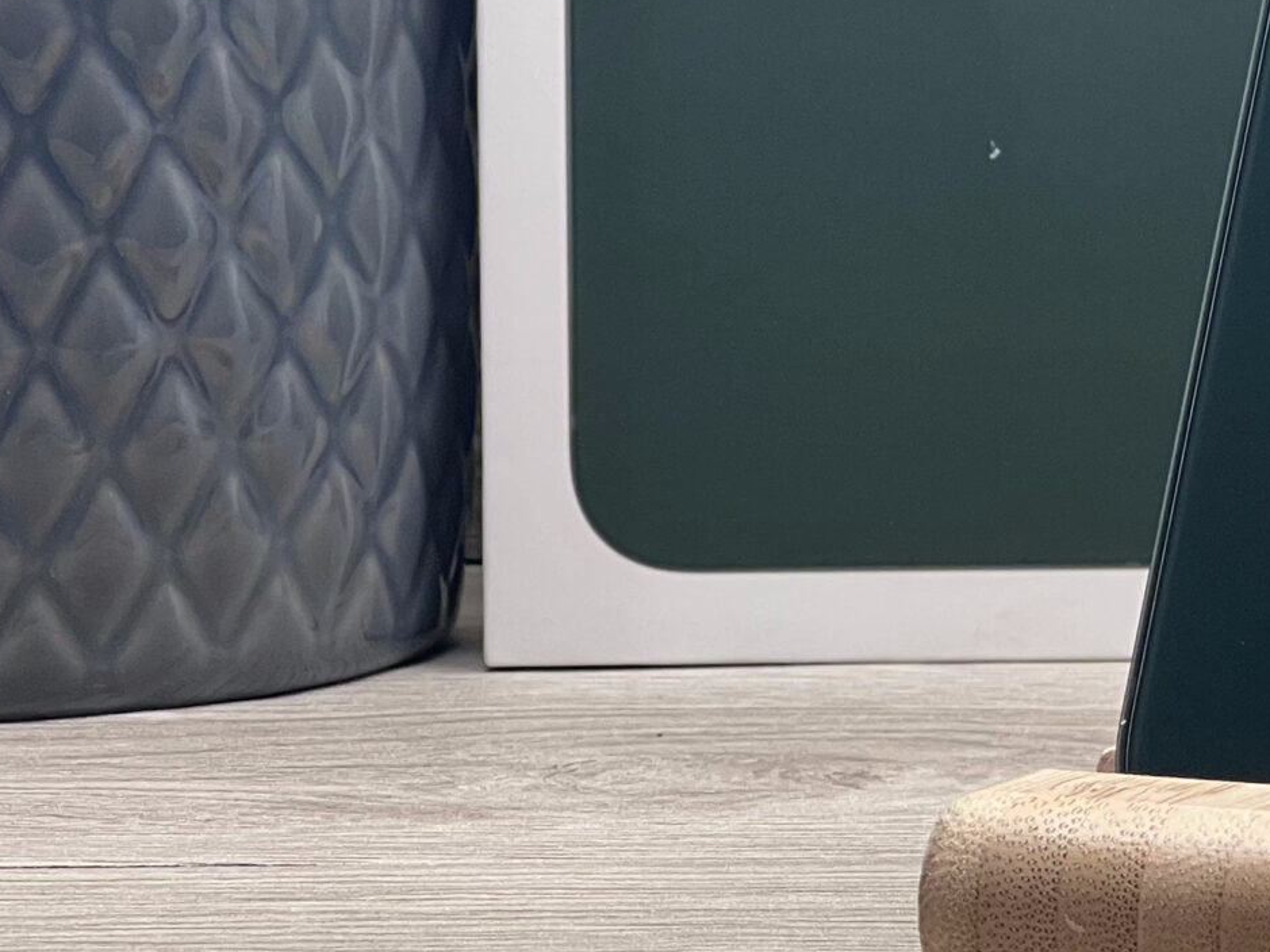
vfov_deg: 7.1
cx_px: 1612
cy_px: 111
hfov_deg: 9.3
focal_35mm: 210
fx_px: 7704
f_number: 2.8
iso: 100
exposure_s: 1/100
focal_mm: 9
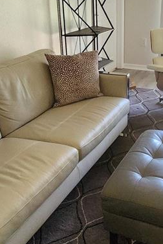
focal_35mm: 43
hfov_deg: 31.1
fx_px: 291
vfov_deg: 45.4
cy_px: 120
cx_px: 104
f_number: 2.2
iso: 320
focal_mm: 1.74
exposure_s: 1/60
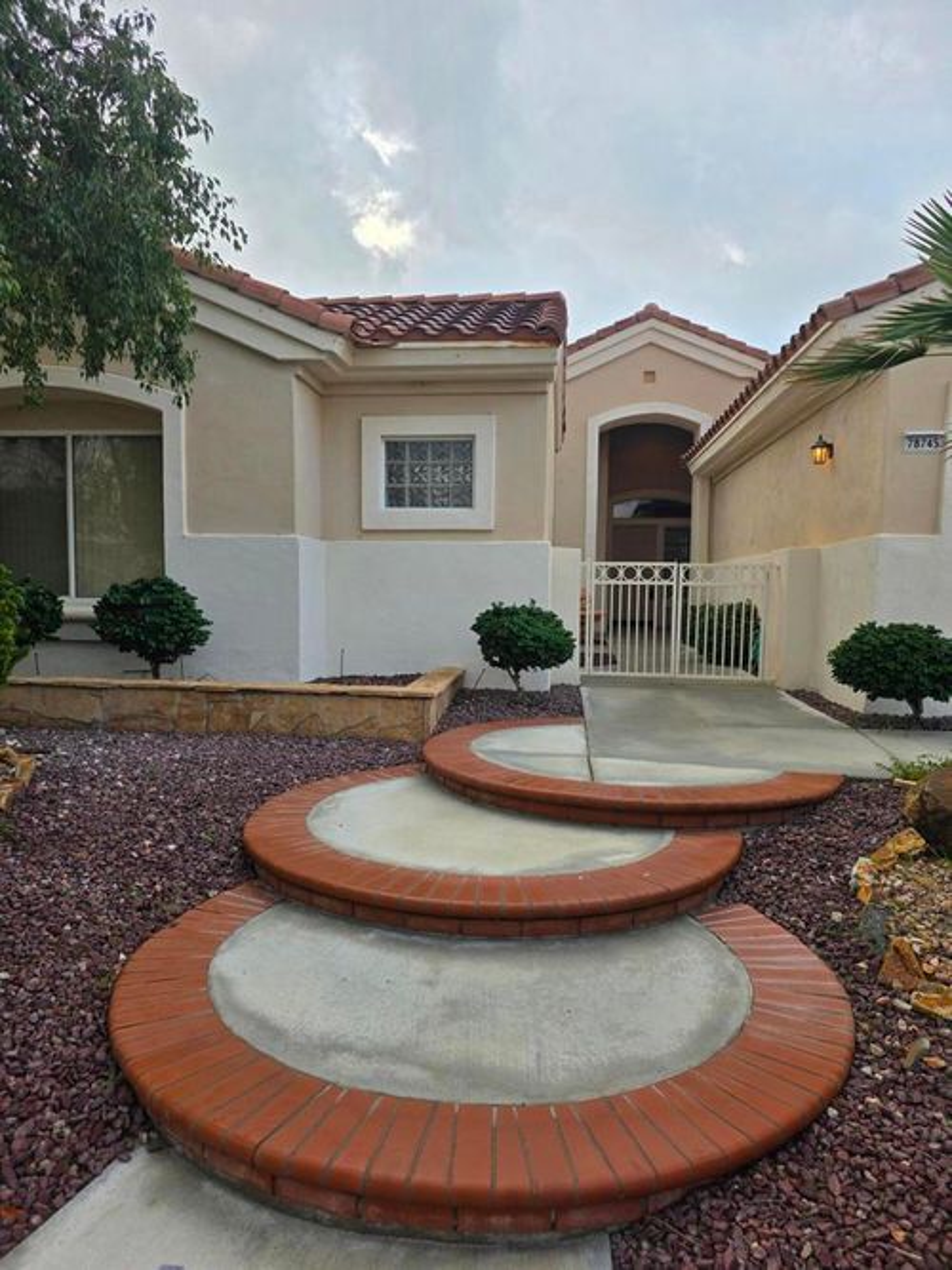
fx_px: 844
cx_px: 476
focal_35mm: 23
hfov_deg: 58.9
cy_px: 635
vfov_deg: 73.9
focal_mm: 6.3
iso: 32
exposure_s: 1/359
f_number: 1.7
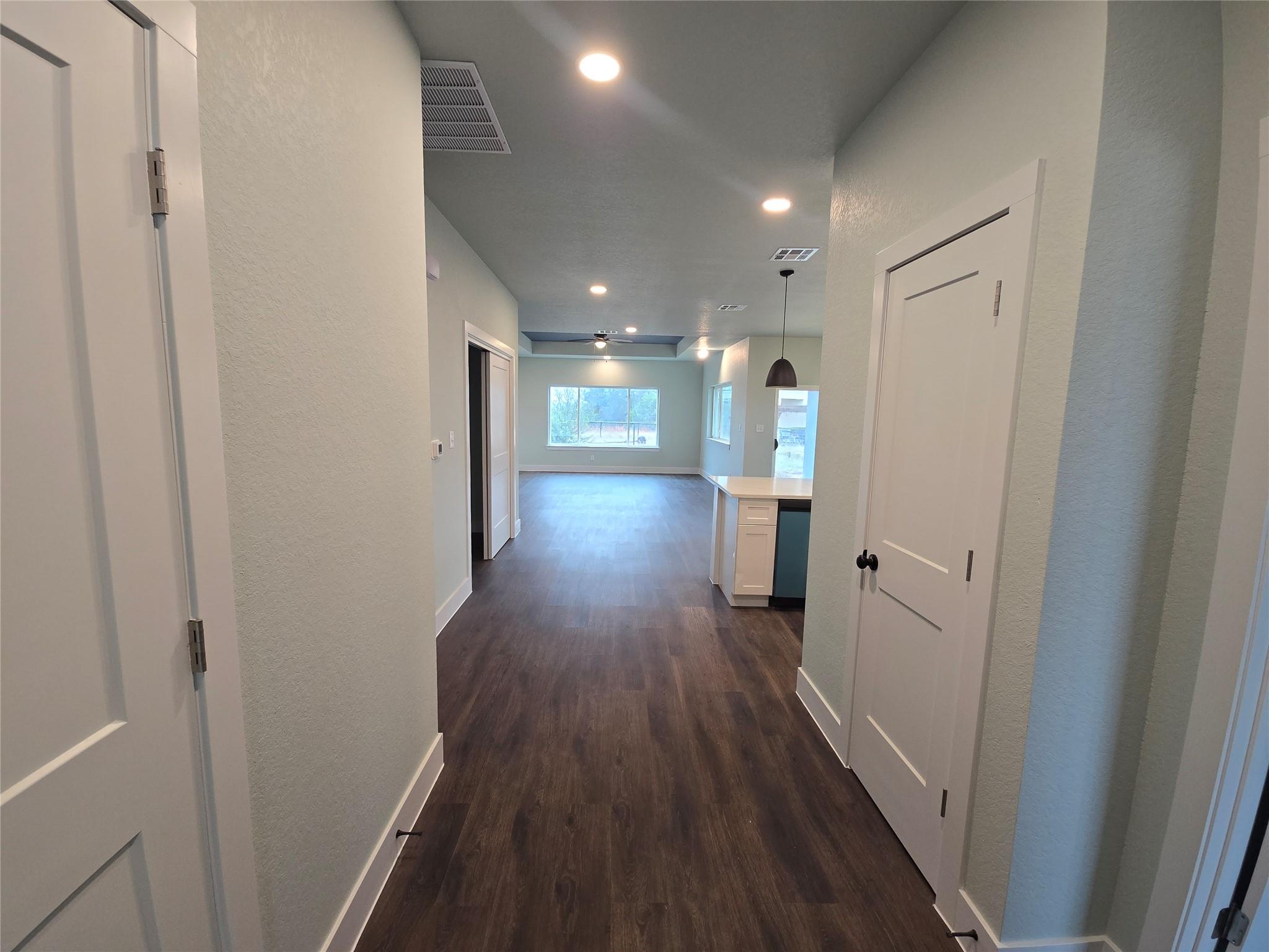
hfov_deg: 106.2
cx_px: 634
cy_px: 476
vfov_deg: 89.9
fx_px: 477
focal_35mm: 13
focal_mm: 2.2
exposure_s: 1/60
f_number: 2.2
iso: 160
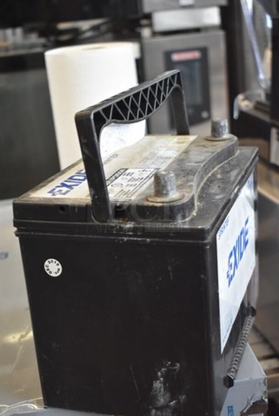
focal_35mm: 52
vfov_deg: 37.8
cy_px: 208
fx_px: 609
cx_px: 140
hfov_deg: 25.8
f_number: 4.5
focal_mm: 35
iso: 1800
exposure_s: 1/125
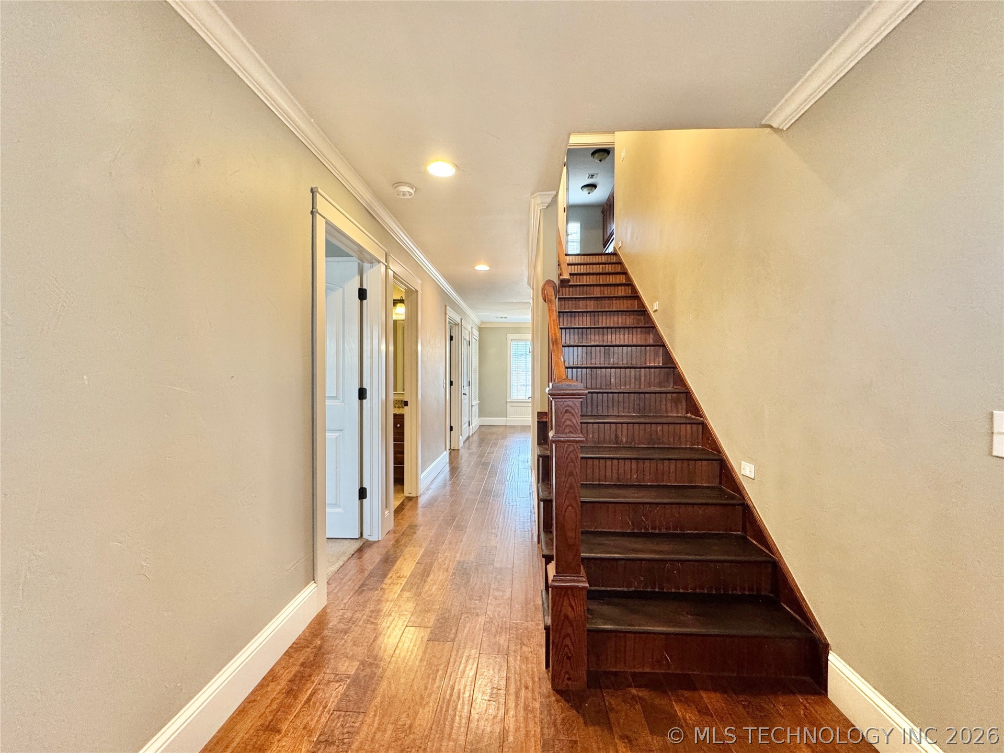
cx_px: 502
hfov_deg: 102.1
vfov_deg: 85.7
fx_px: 406
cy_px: 376
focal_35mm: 14
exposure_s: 1/60
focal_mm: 2.22
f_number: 2.2
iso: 200
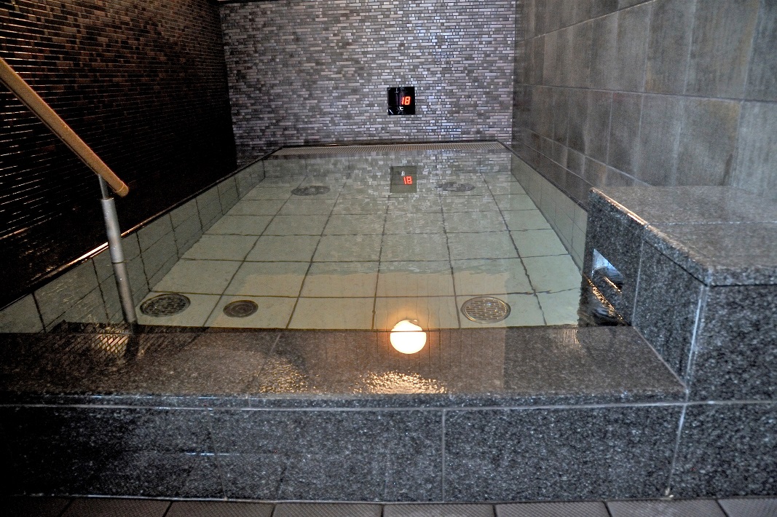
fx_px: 518
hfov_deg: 73.8
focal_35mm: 24
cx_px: 388
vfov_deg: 53.1
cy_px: 258
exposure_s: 1/60
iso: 2500
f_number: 5.6
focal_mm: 24
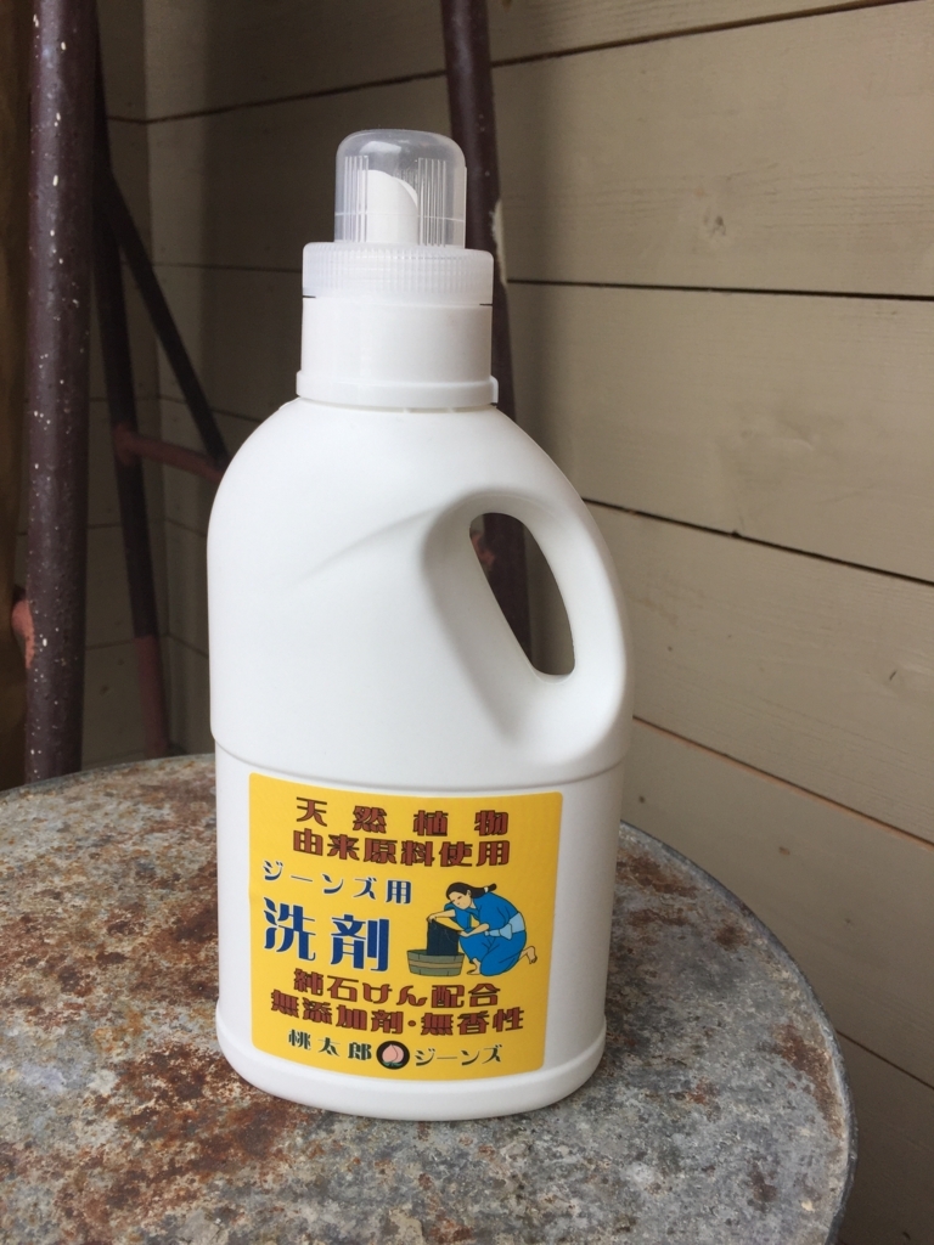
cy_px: 622
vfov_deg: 61.7
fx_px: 1043
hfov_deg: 48.2
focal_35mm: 29
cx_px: 467
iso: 32
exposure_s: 1/670
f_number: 2.2
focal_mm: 4.15
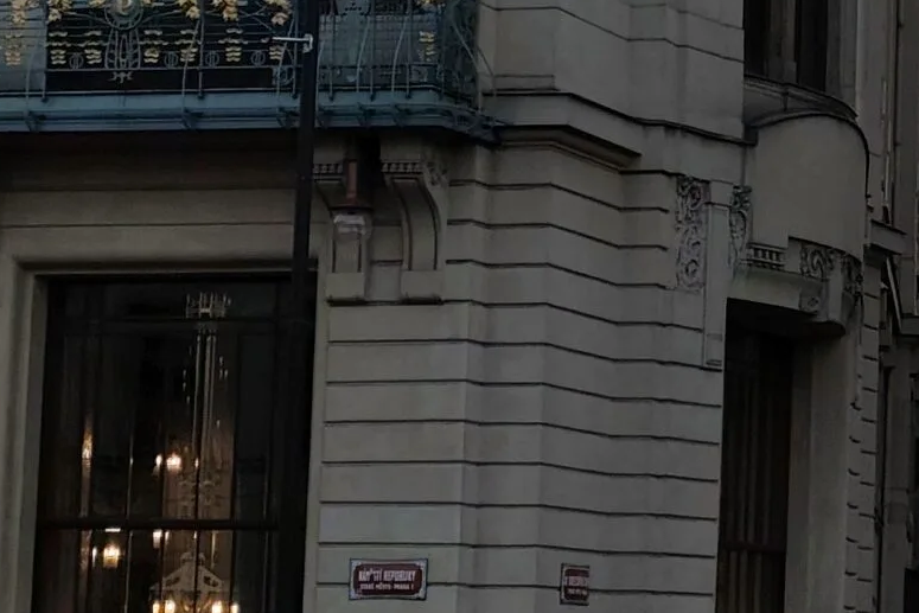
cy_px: 135
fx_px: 4034
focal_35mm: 158
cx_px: 1367
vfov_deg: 8.7
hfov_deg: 12.4
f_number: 1.65
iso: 50
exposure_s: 1/280
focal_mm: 6.19
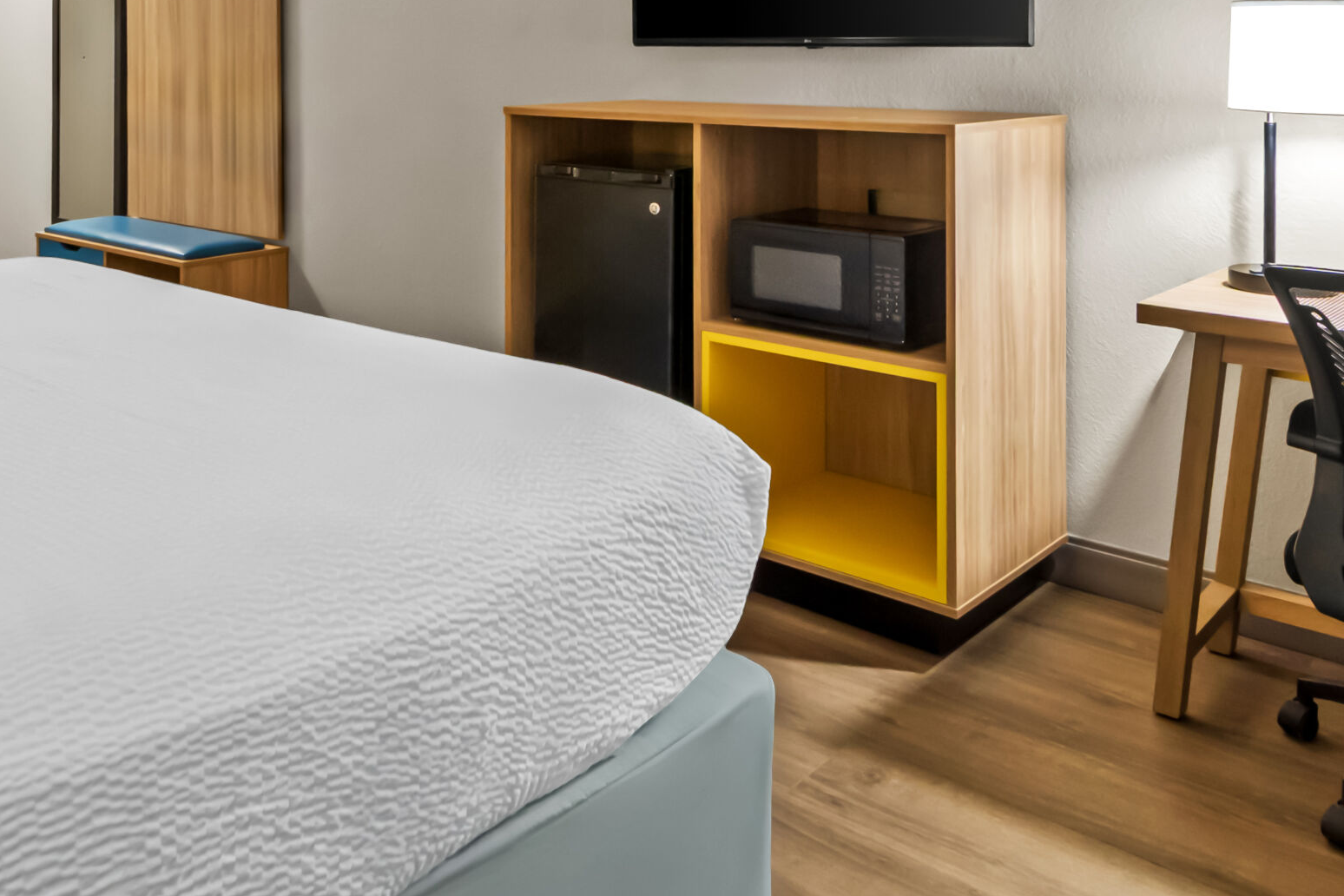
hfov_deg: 58.2
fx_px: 1193
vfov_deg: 40.0
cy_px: 223
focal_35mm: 32
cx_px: 528
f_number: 8
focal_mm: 11
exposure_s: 1/3
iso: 800
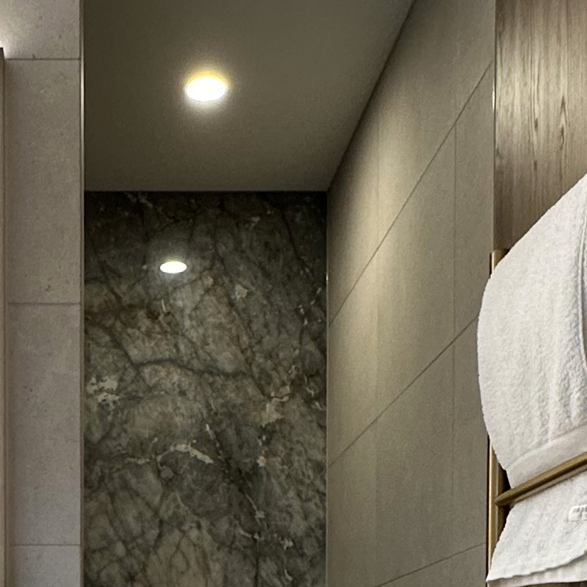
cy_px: 747
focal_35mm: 61
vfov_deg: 24.8
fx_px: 1170
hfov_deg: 27.5
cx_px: 108
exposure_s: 1/100
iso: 125
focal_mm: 2.22
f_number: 2.2
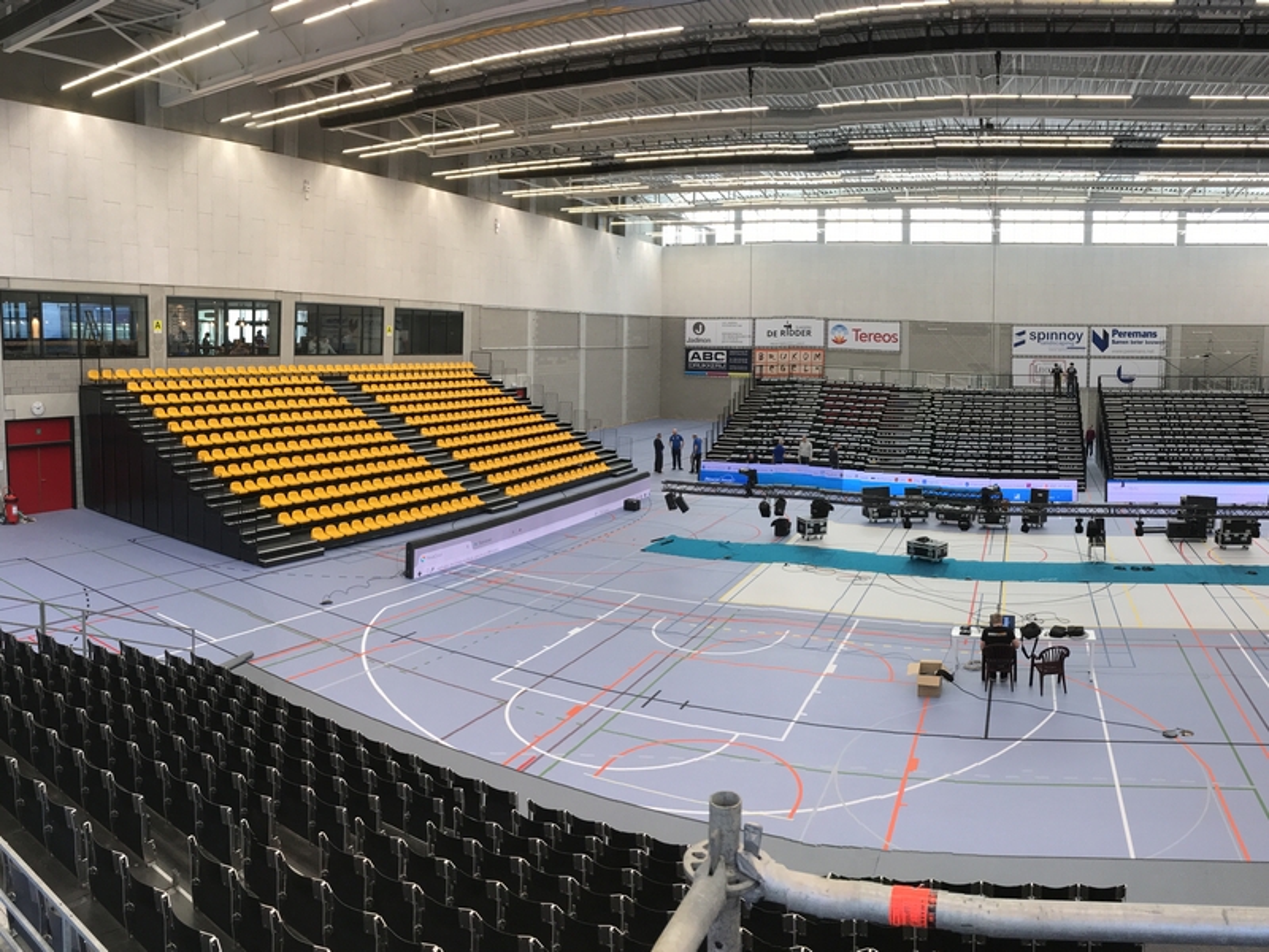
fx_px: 1063
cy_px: 476
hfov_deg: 61.7
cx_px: 634
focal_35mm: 29
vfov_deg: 48.2
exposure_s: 1/132
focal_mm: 4.15
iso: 100
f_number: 2.2
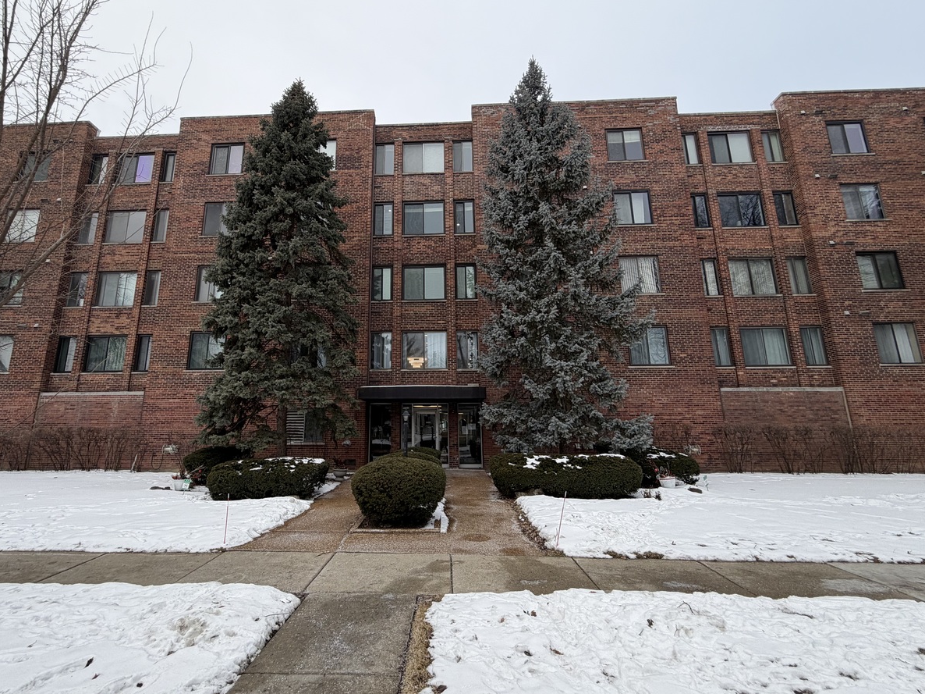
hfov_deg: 90.8
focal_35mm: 17
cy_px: 328
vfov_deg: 74.6
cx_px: 422
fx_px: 454
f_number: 2.2
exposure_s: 1/240
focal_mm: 2.22
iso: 40
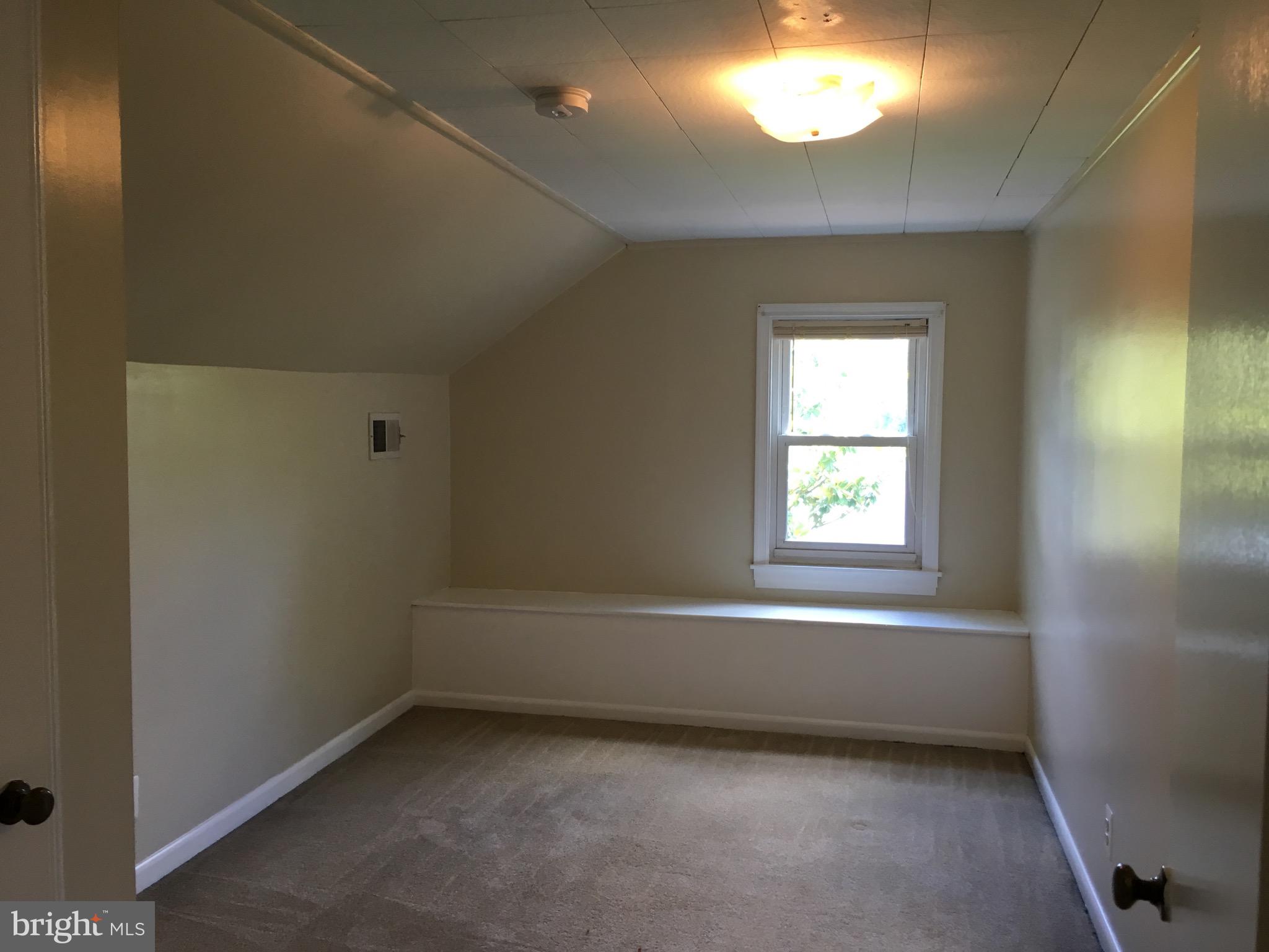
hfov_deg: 61.7
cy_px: 476
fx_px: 1063
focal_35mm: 29
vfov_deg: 48.2
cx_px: 634
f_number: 2.2
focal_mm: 4.15
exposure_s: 1/30
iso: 50
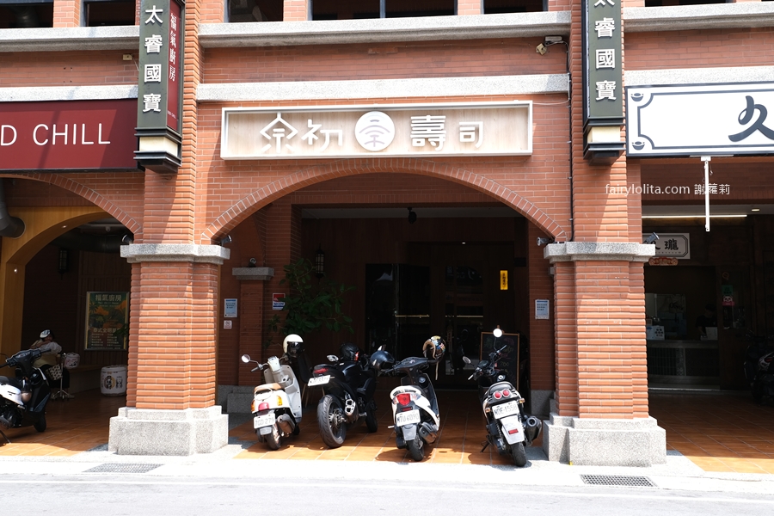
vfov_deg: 42.3
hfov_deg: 60.3
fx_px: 666
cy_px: 258
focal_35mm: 31
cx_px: 387
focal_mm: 20.8
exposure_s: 1/85
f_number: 5
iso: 80
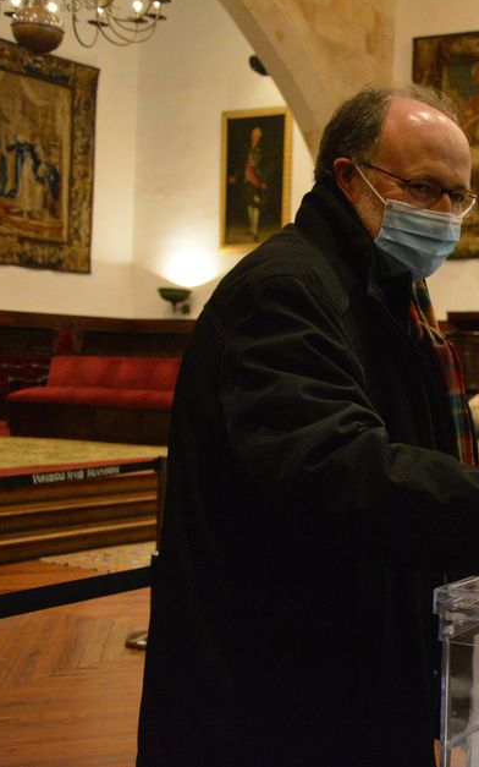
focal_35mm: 51
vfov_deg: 39.6
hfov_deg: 23.4
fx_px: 1065
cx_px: 561
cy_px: 381
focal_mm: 22
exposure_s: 1/250
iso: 6400
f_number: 3.8
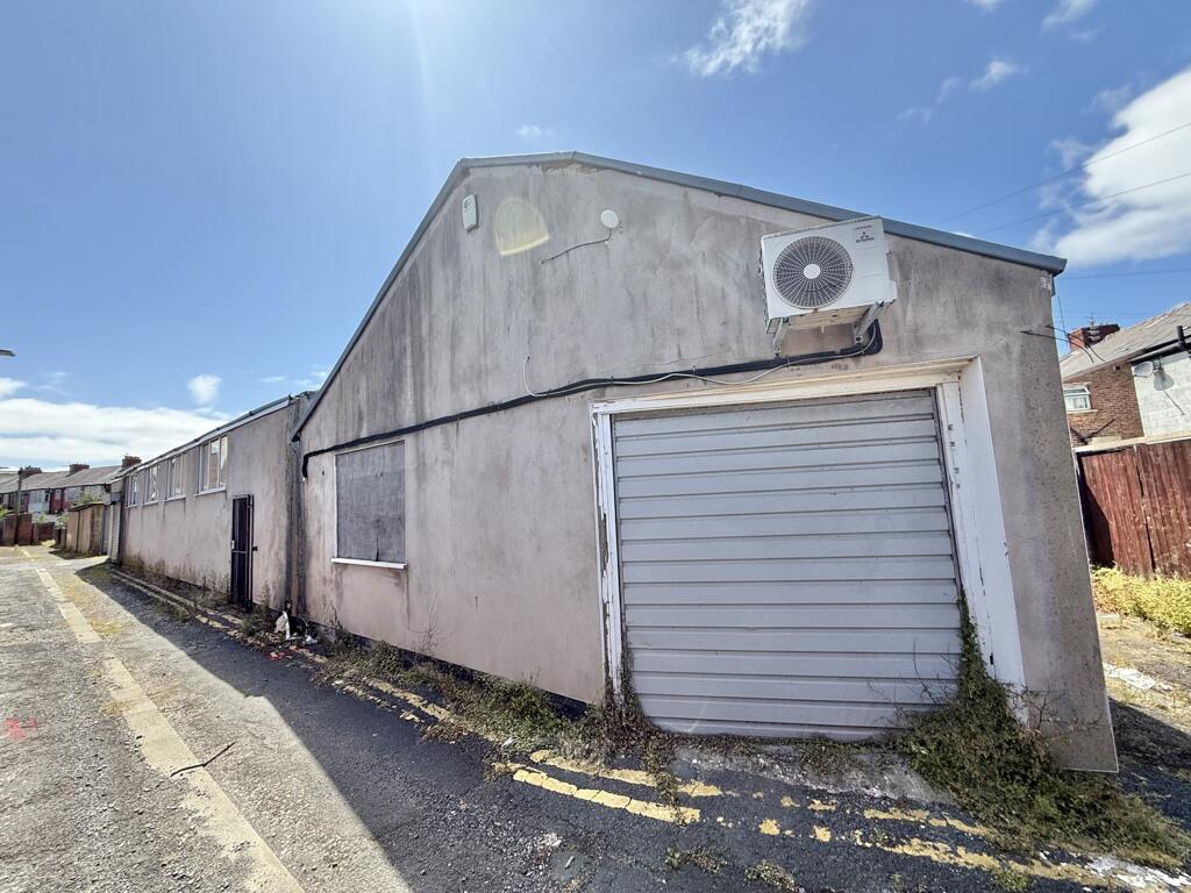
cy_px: 446
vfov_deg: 85.7
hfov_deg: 102.1
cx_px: 596
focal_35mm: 14
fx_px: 482
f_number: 2.2
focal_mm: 2.22
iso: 64
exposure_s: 1/955
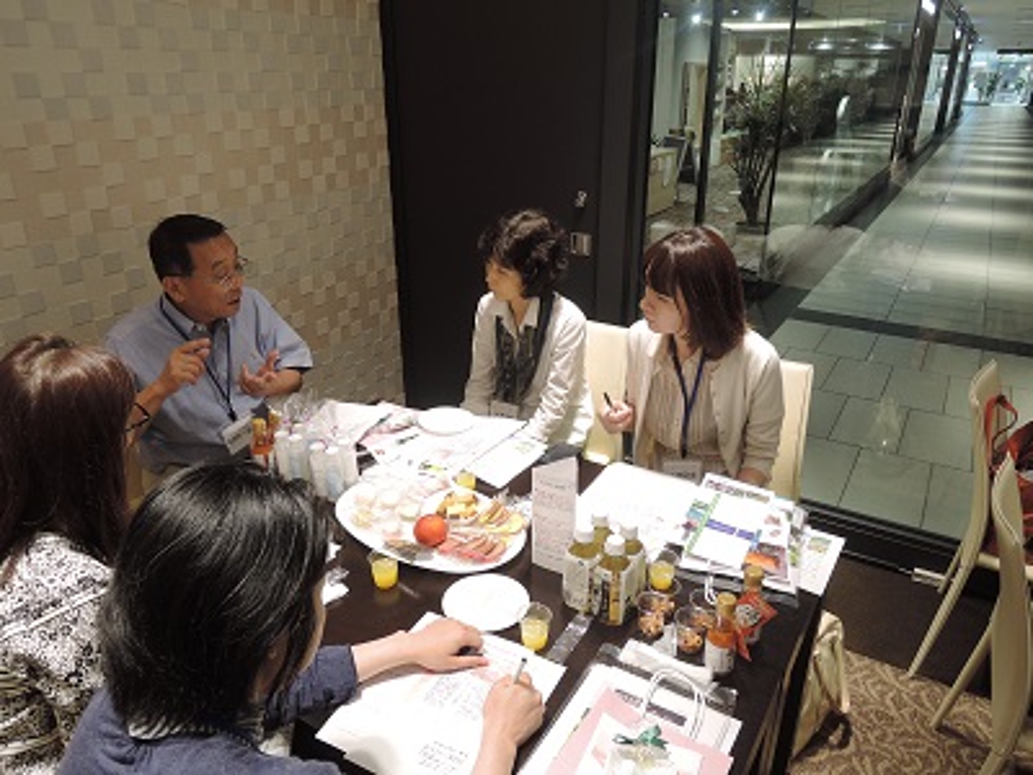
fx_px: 716
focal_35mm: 24
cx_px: 516
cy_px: 388
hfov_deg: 71.6
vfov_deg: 56.8
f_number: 2.8
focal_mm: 5.1
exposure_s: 1/30
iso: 140
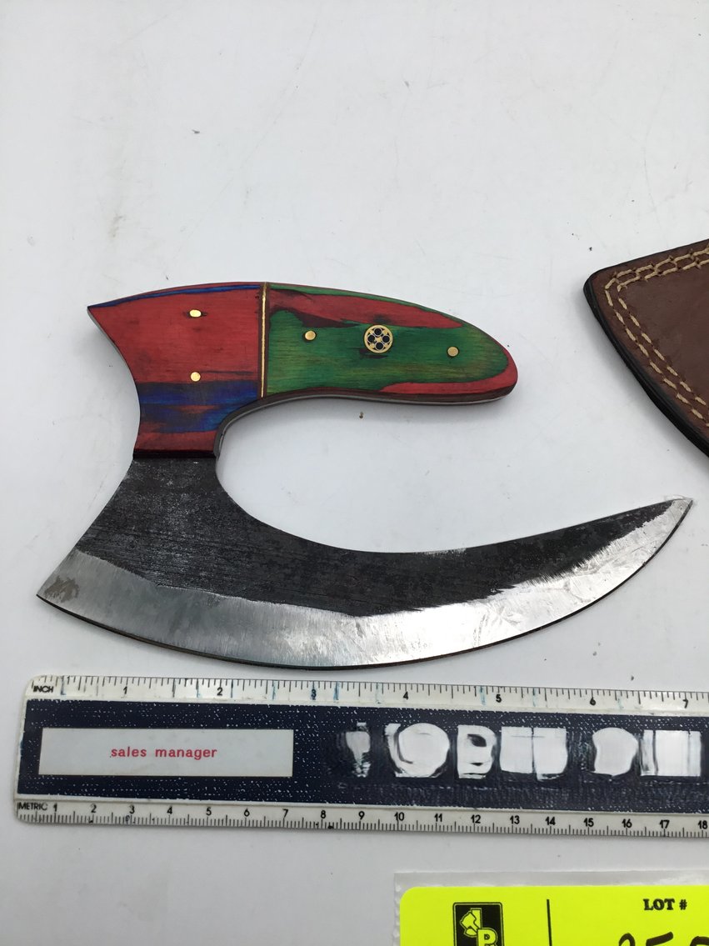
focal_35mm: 31
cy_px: 473
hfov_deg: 45.4
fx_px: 847
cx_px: 354
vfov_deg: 58.4
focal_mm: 3.3
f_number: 2.4
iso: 25
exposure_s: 1/120
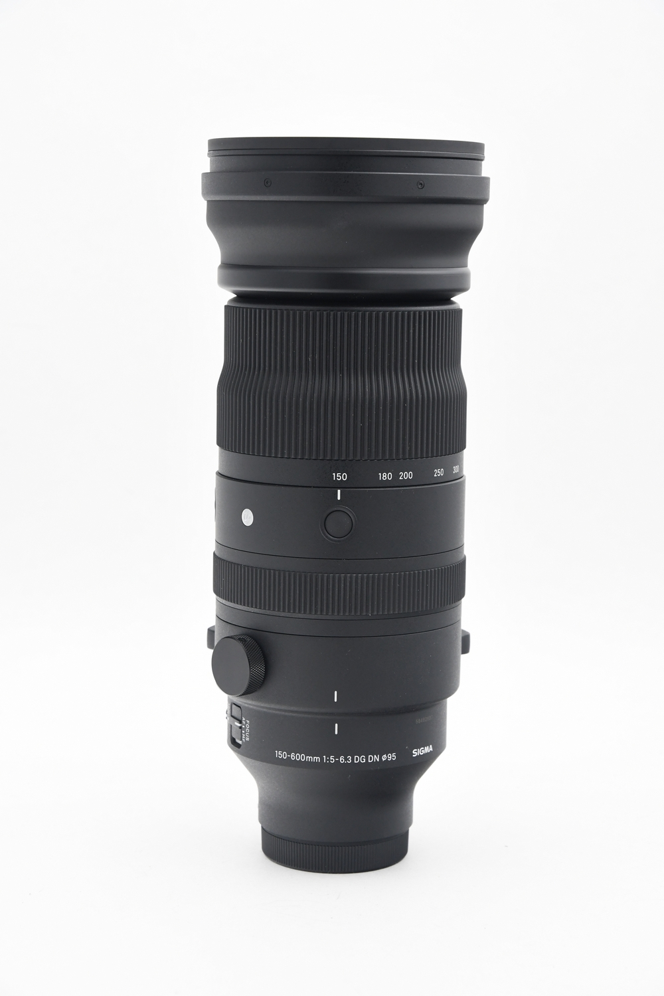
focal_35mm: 78
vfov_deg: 26.0
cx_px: 332
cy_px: 498
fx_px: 2158
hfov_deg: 17.5
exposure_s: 1/160
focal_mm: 52
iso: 1250
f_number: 6.3
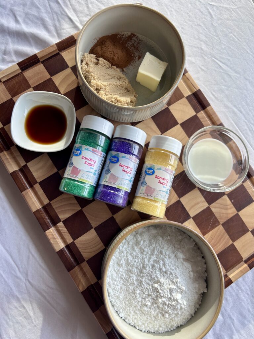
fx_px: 254
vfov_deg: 67.3
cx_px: 127
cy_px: 170
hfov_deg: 53.1
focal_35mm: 26
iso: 50
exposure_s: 1/120
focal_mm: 5.7
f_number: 1.5
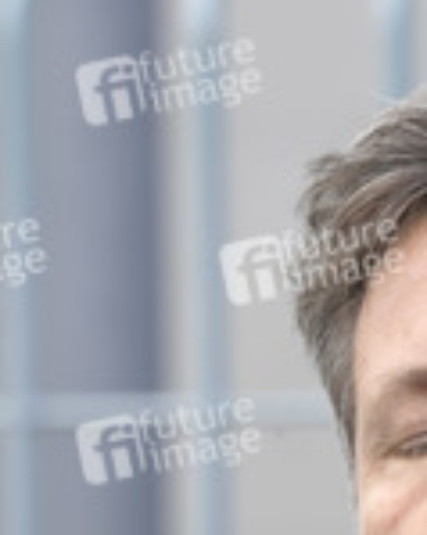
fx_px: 13473
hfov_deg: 1.8
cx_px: 576
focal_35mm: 852
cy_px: 531
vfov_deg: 2.3
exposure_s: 1/250
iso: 800
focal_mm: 300
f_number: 8
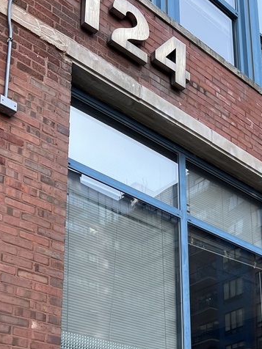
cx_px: 223
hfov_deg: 24.3
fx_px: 595
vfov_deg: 30.6
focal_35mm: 59
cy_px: 342
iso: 50
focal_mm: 5.7
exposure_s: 1/646
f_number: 1.5
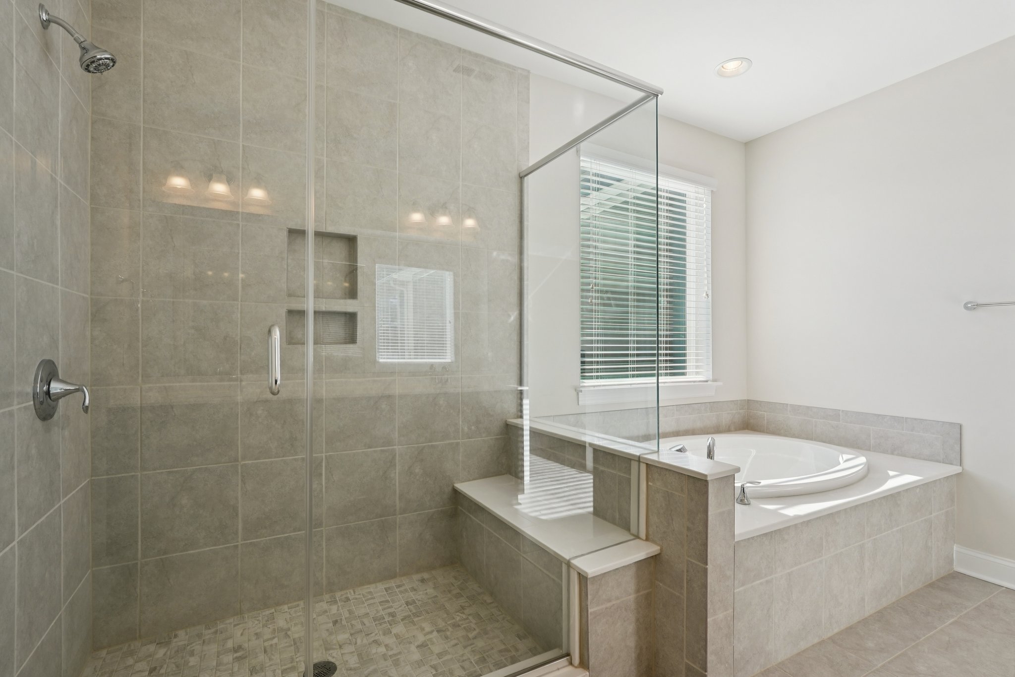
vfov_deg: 70.4
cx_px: 508
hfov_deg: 93.3
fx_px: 479
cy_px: 338
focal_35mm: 17
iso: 400
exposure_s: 1/125
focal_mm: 17
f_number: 8
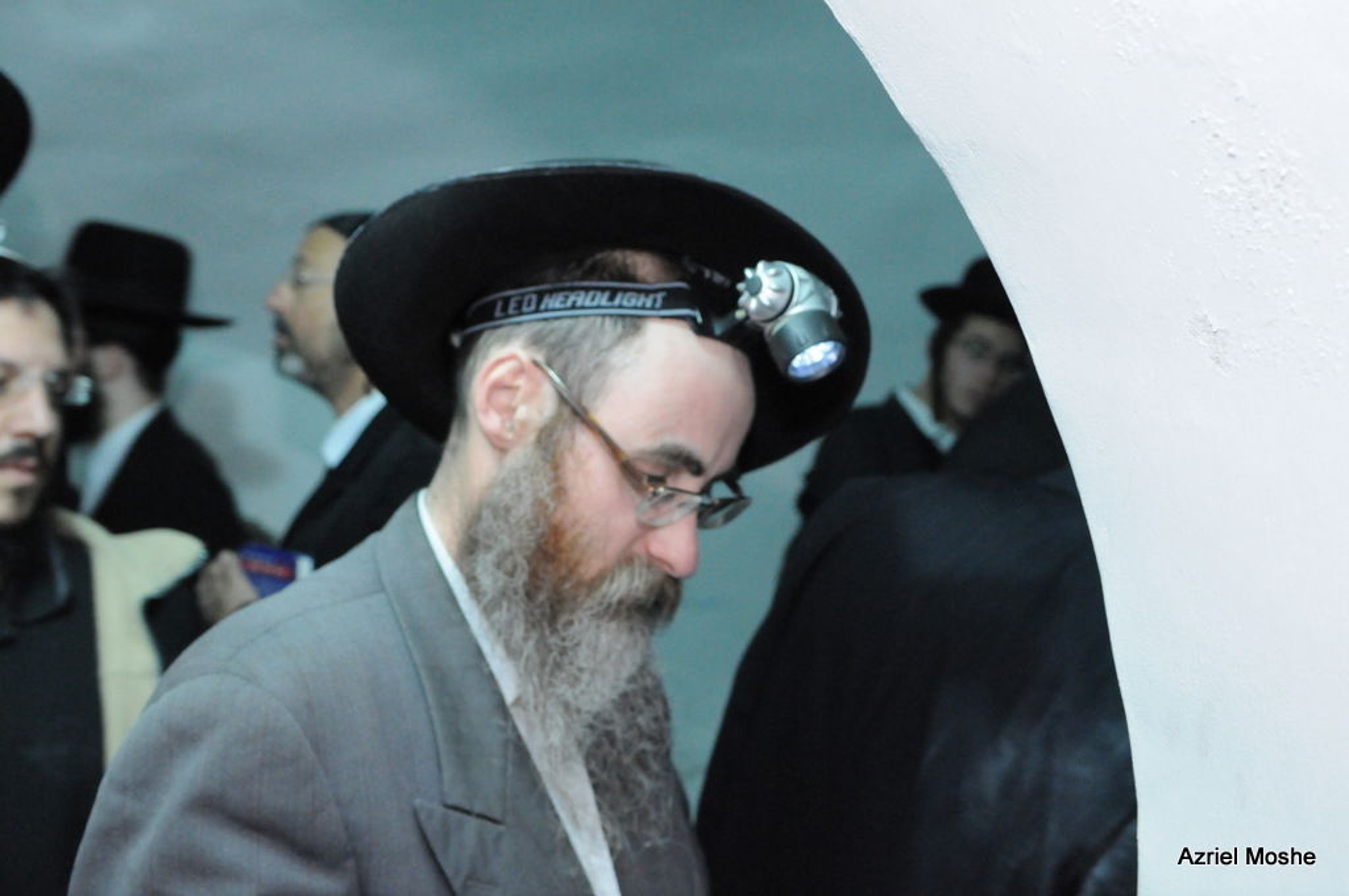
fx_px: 1572
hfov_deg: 46.5
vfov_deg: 31.8
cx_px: 674
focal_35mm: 42
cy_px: 448
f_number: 4.5
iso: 3200
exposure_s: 1/40
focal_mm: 28
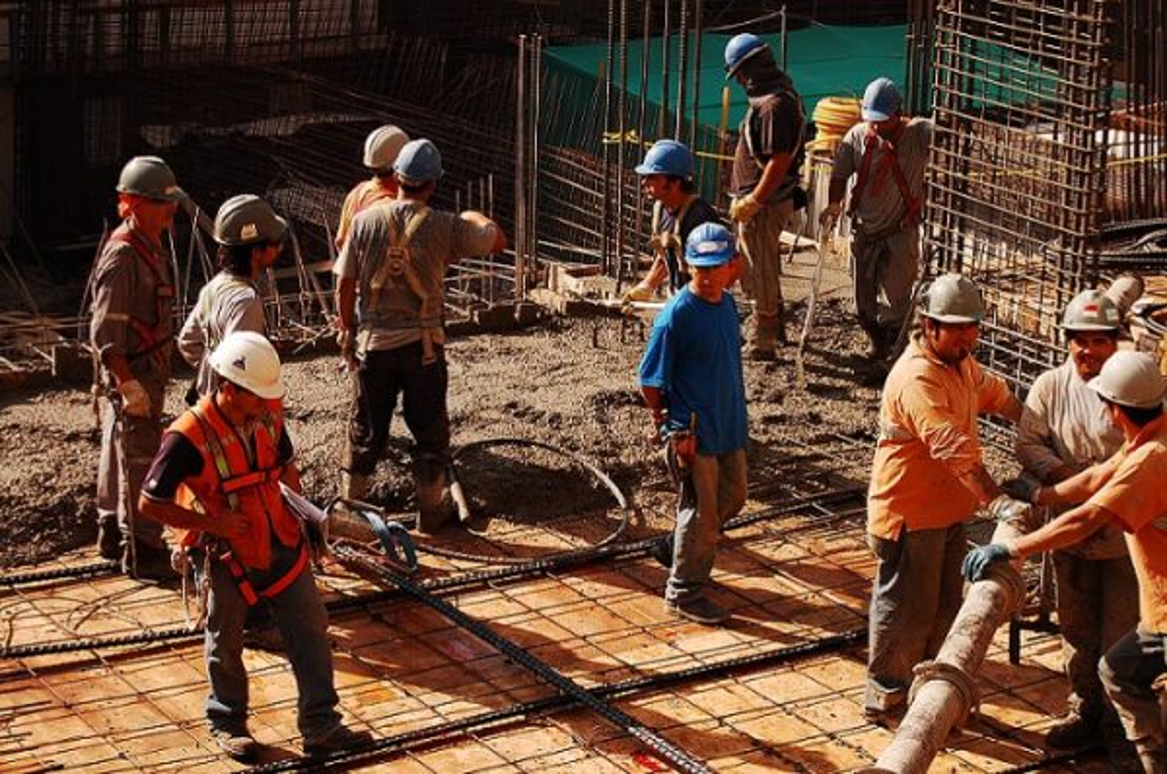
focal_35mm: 82
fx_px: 2670
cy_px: 387
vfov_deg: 16.5
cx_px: 584
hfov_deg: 24.7
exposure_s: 1/500
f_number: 5.6
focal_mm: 55
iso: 200
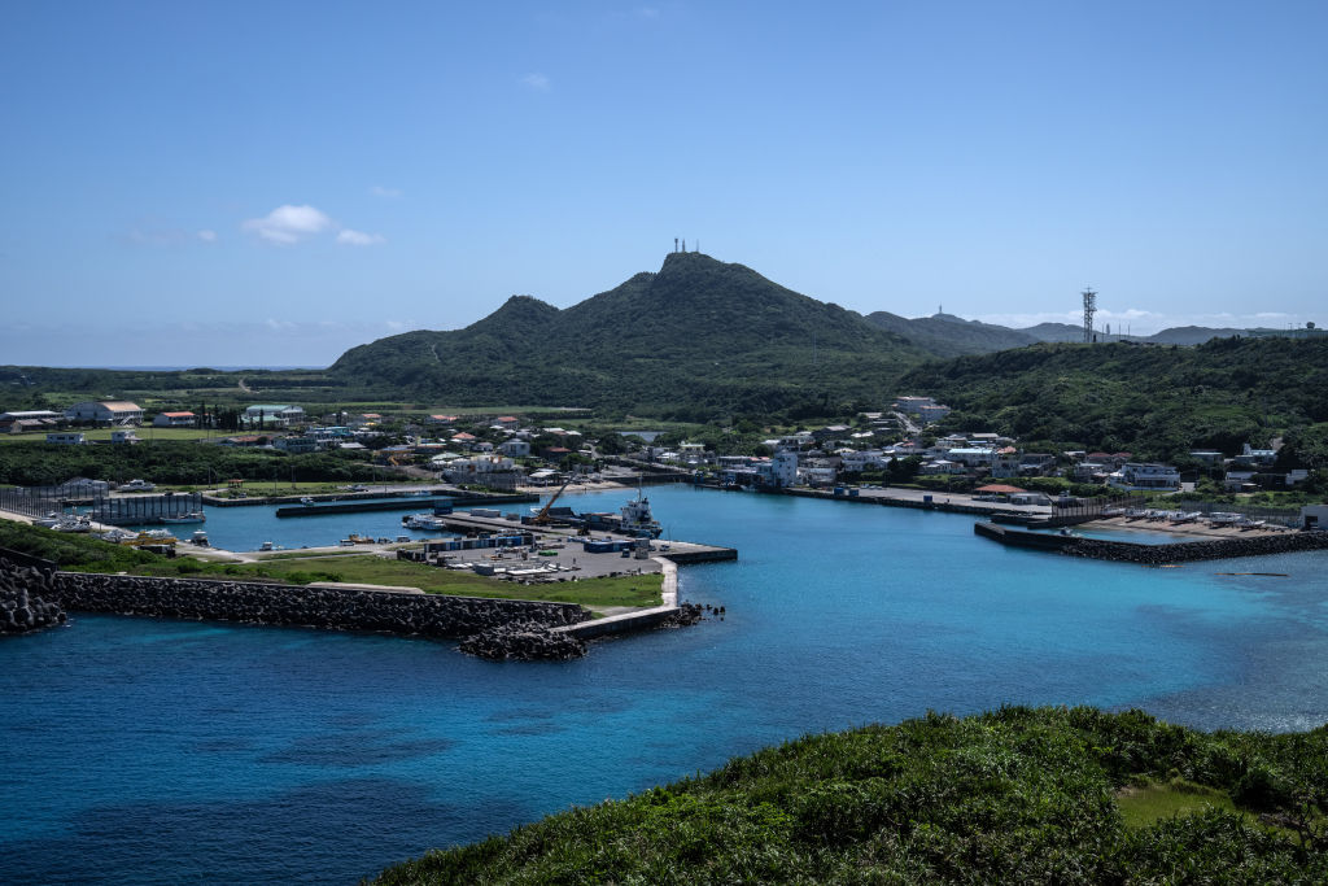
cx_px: 664
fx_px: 1771
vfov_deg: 28.1
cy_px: 443
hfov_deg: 41.1
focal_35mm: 48
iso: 400
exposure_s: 1/640
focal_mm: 48
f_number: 13
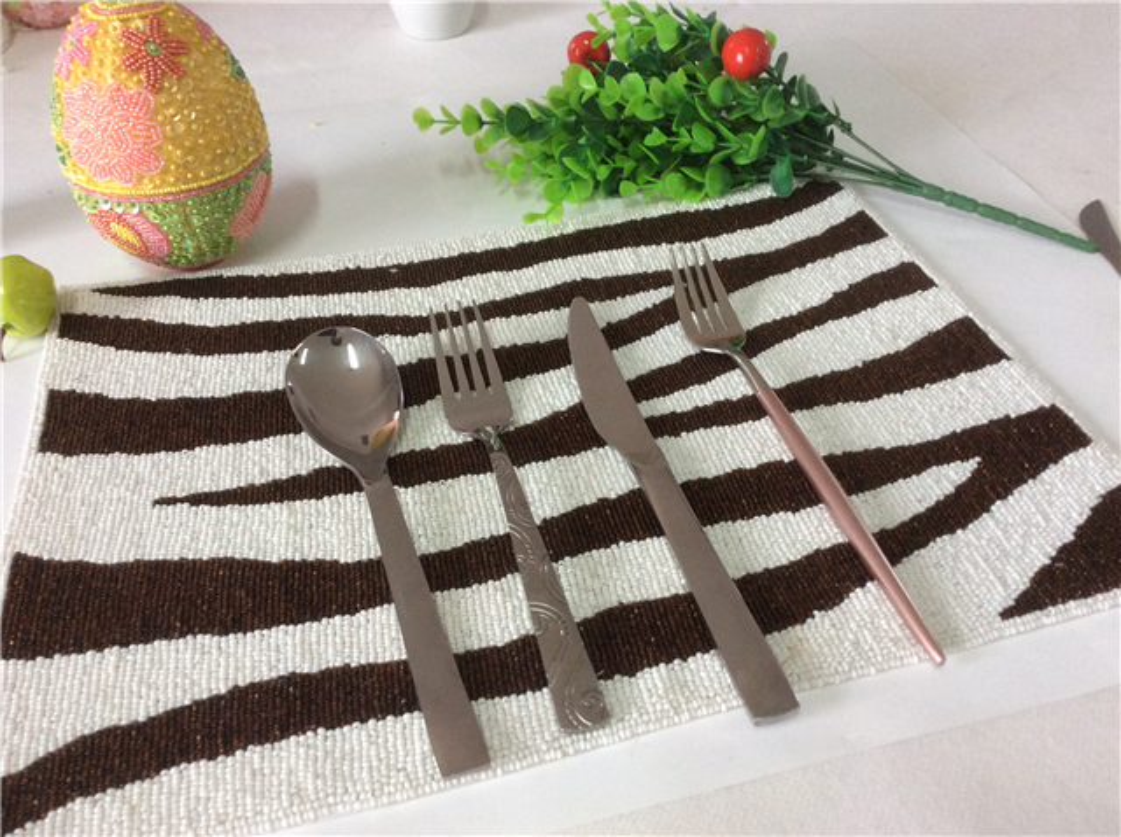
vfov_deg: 44.1
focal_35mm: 32
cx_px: 560
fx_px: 1035
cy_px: 418
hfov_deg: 56.9
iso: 100
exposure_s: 1/25
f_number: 2.4
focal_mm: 3.3
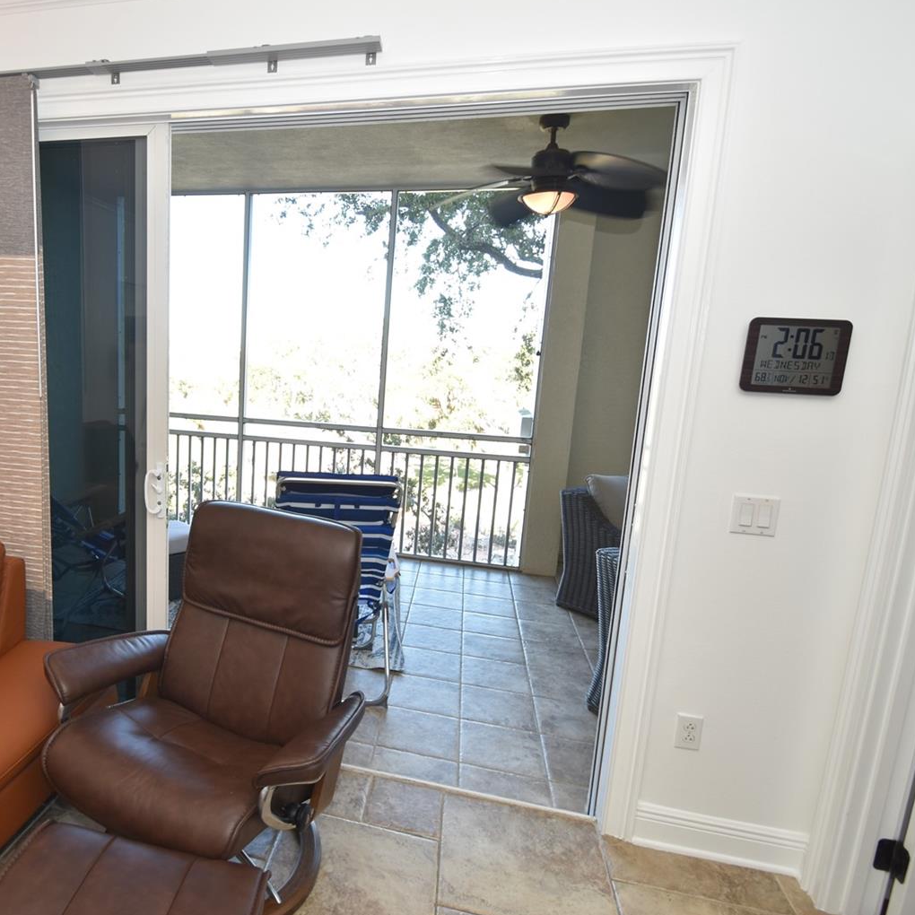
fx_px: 598
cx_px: 286
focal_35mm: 20
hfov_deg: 72.0
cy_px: 452
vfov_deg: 74.8
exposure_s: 1/60
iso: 220
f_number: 4
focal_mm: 10
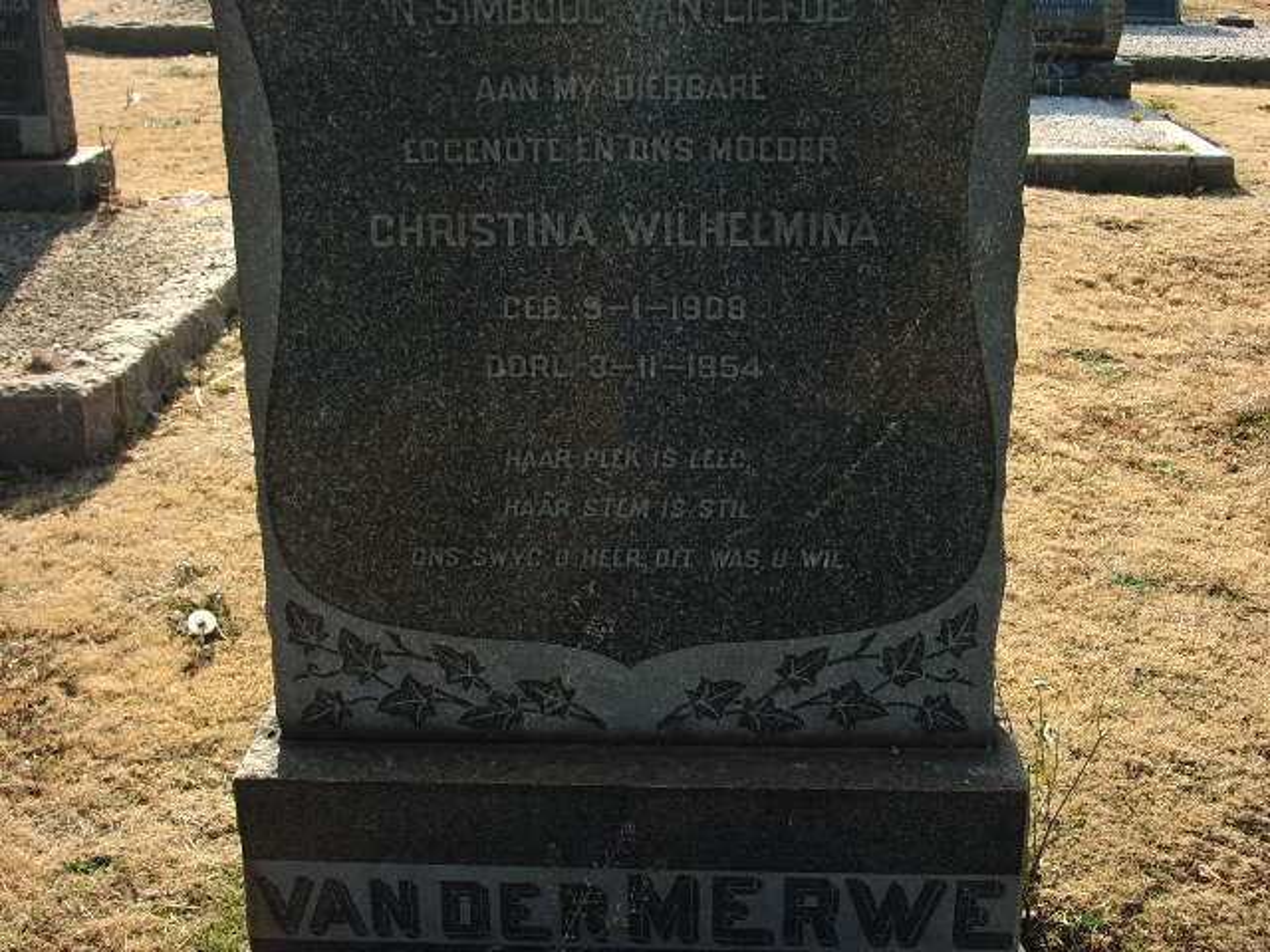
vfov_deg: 29.7
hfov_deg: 38.9
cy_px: 476
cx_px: 635
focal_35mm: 49
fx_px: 1798
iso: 50
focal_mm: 8.2
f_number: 5
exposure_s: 1/100
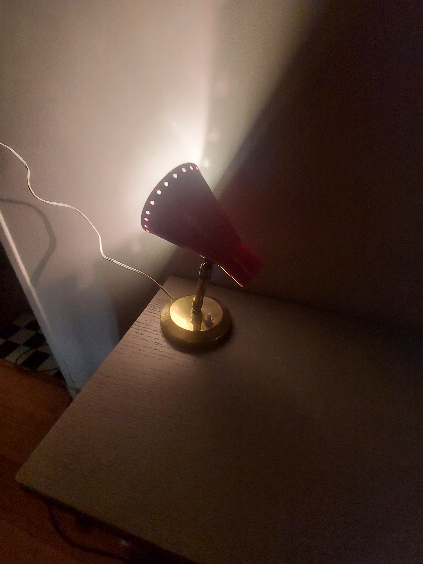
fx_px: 212
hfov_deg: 89.9
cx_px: 212
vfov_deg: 106.2
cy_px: 282
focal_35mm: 13
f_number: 2.2
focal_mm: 1.74
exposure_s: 1/50
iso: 400
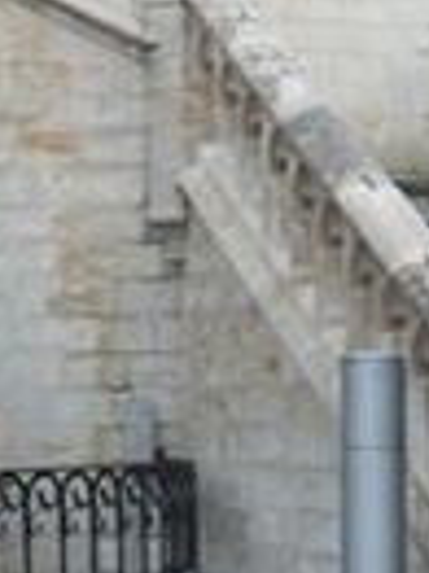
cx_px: 175
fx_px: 3029
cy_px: -350
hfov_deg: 8.1
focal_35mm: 183
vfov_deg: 10.4
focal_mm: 7.1
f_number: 3.2
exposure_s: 1/100
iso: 80
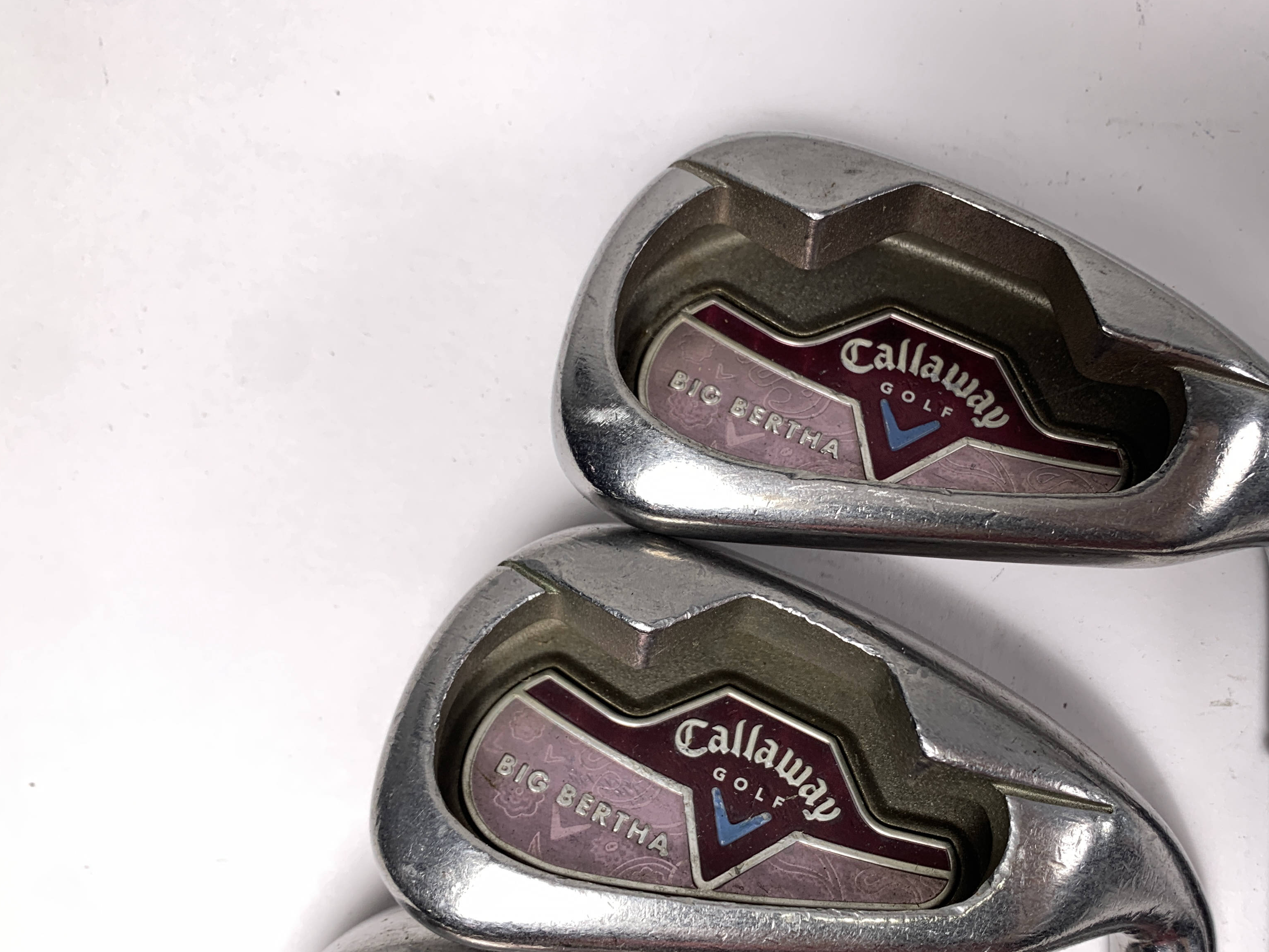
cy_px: 588
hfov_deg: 53.6
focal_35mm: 34
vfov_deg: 41.5
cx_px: 752
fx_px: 1246
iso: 25
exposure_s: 1/120
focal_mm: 4.25
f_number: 1.8
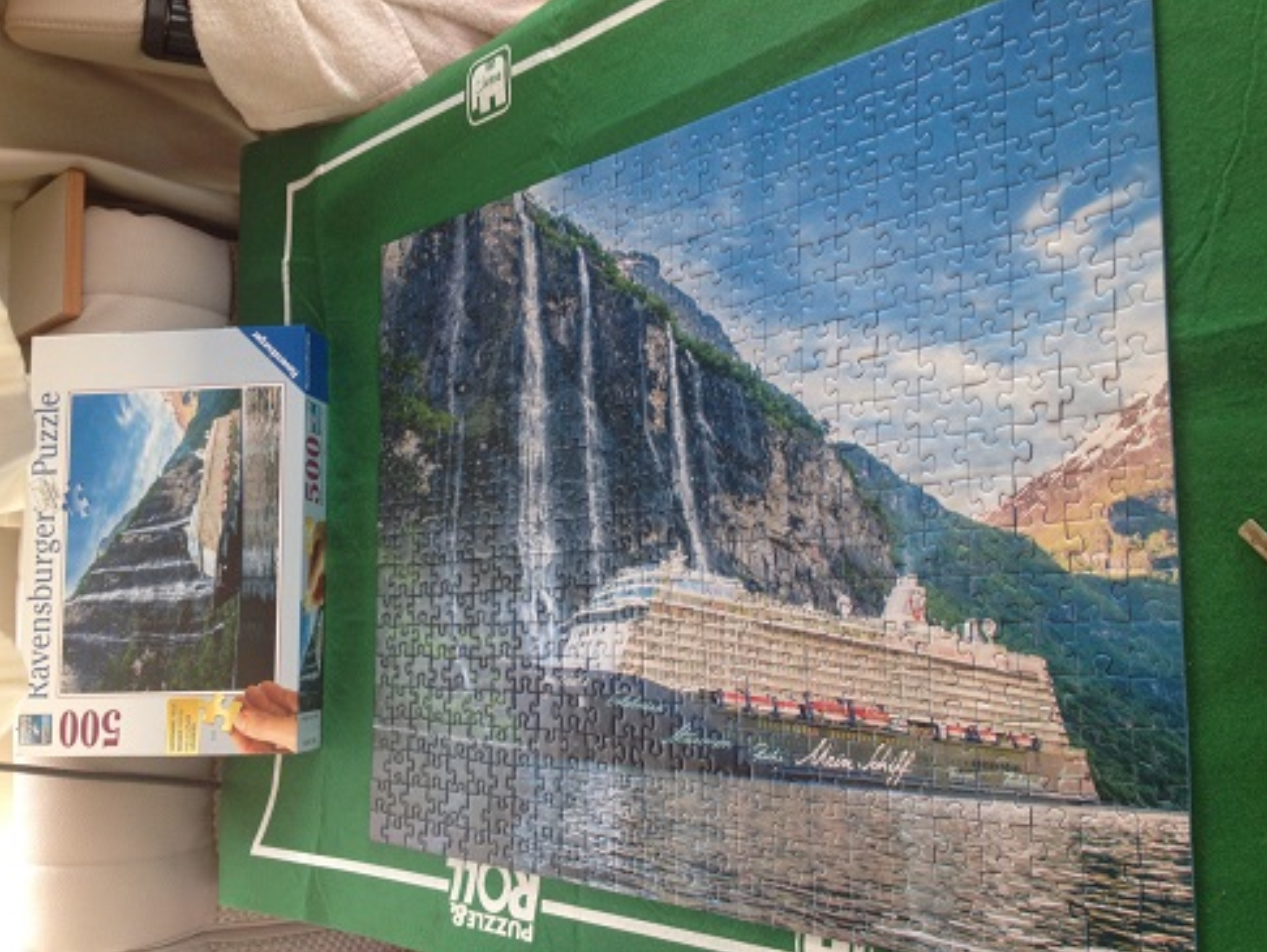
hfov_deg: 51.3
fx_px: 1318
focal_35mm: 36
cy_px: 481
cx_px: 620
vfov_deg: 39.7
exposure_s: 1/60
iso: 50
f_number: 2.4
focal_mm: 4.28
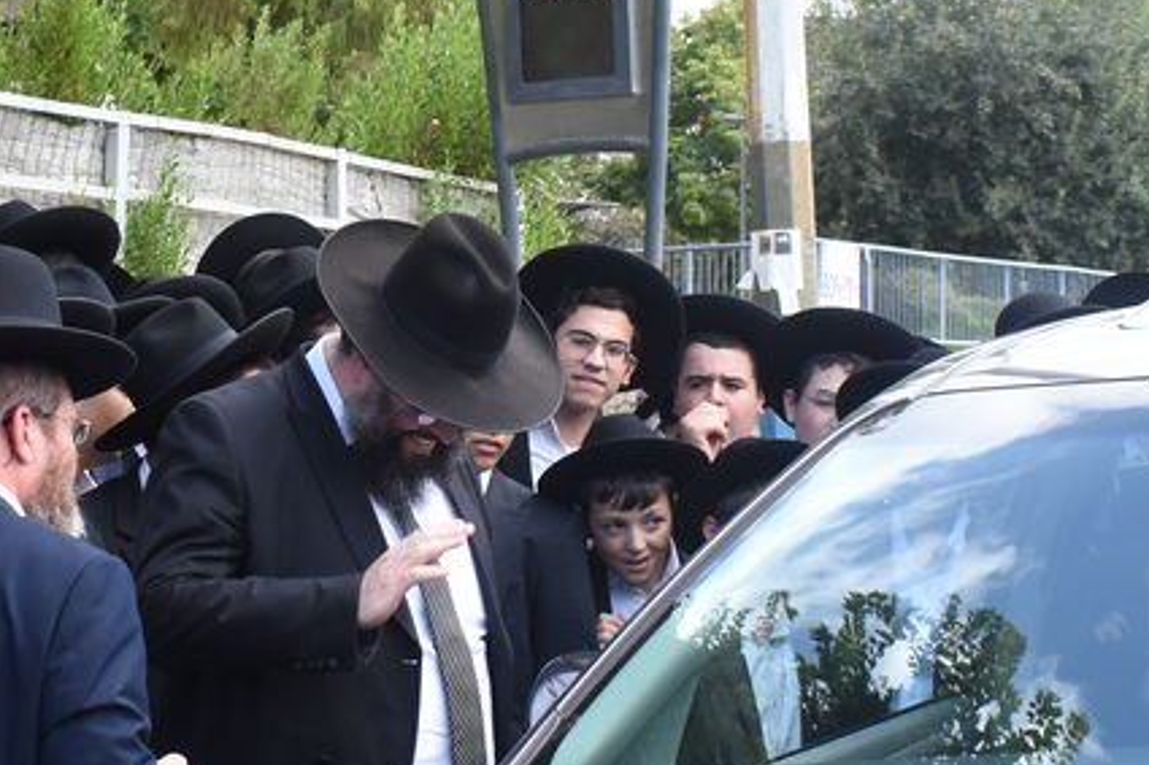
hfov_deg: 22.7
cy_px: 272
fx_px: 2839
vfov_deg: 15.3
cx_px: 333
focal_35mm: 89
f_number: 5
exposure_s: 1/800
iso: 640
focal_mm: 18
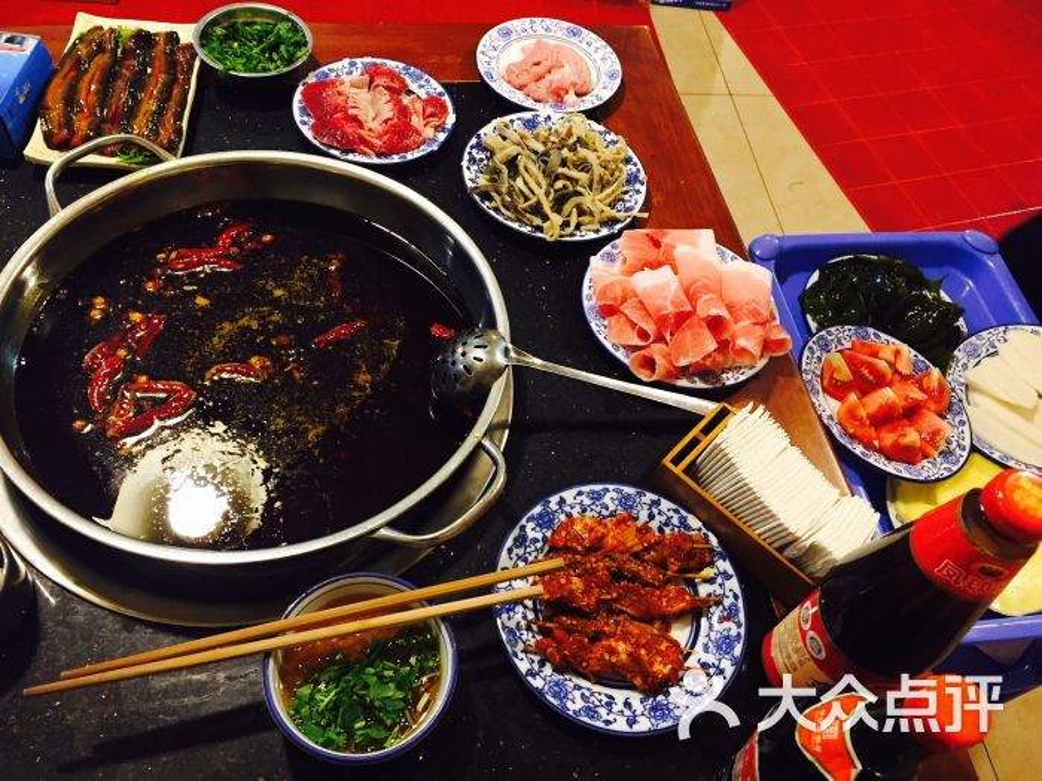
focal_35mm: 29
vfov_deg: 48.2
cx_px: 521
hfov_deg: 61.7
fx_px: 873
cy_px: 390
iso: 250
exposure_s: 1/33
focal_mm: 4.15
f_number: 2.2
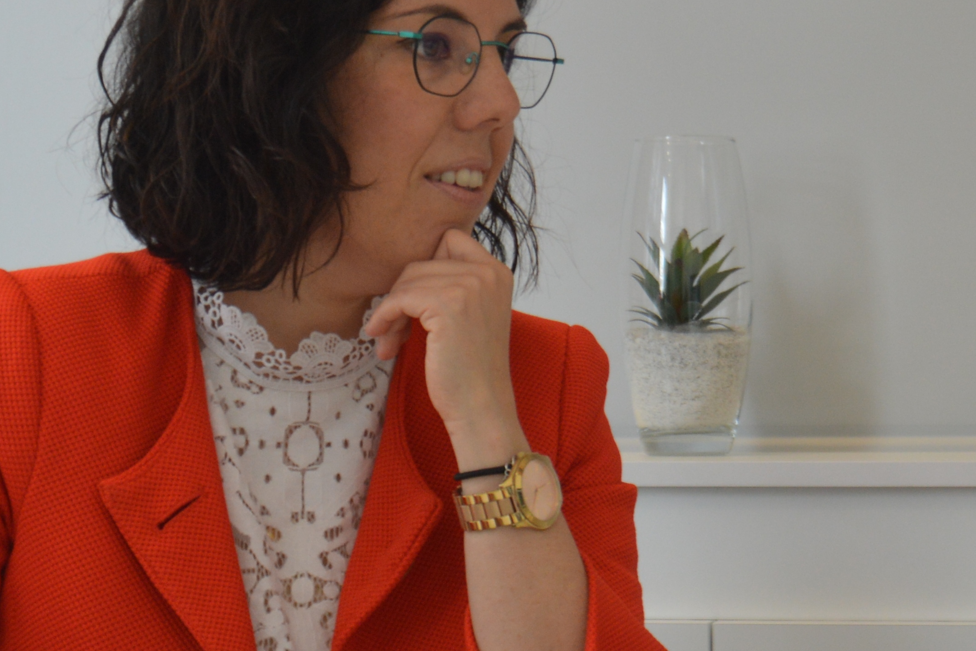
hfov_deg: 15.6
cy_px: 261
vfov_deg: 10.5
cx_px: 909
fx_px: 3524
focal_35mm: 130
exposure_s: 1/100
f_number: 5
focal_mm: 34
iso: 400
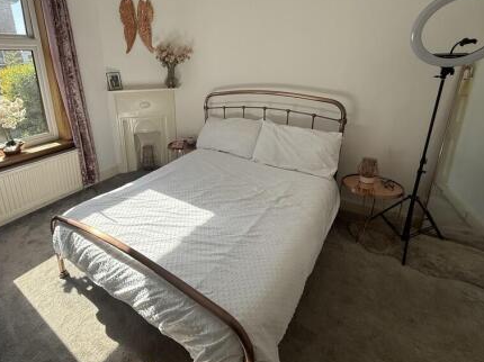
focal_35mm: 19
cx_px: 189
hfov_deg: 83.4
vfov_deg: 68.1
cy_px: 148
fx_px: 266
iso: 64
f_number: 2.2
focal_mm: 2.22
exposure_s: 1/734
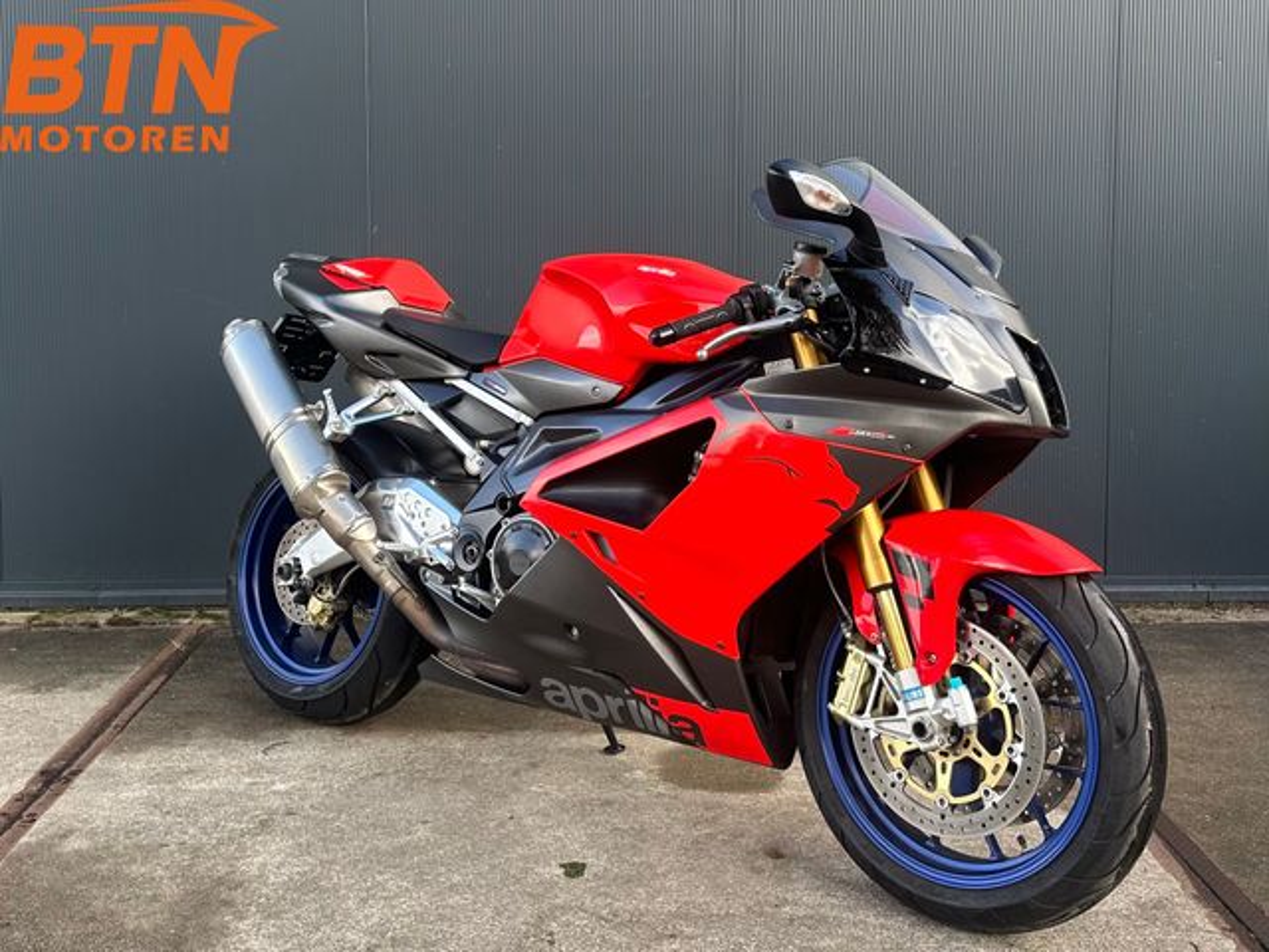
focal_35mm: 24
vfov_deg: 56.8
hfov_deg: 71.6
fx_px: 880
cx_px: 634
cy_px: 476
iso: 64
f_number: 1.78
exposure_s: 1/225
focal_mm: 6.86
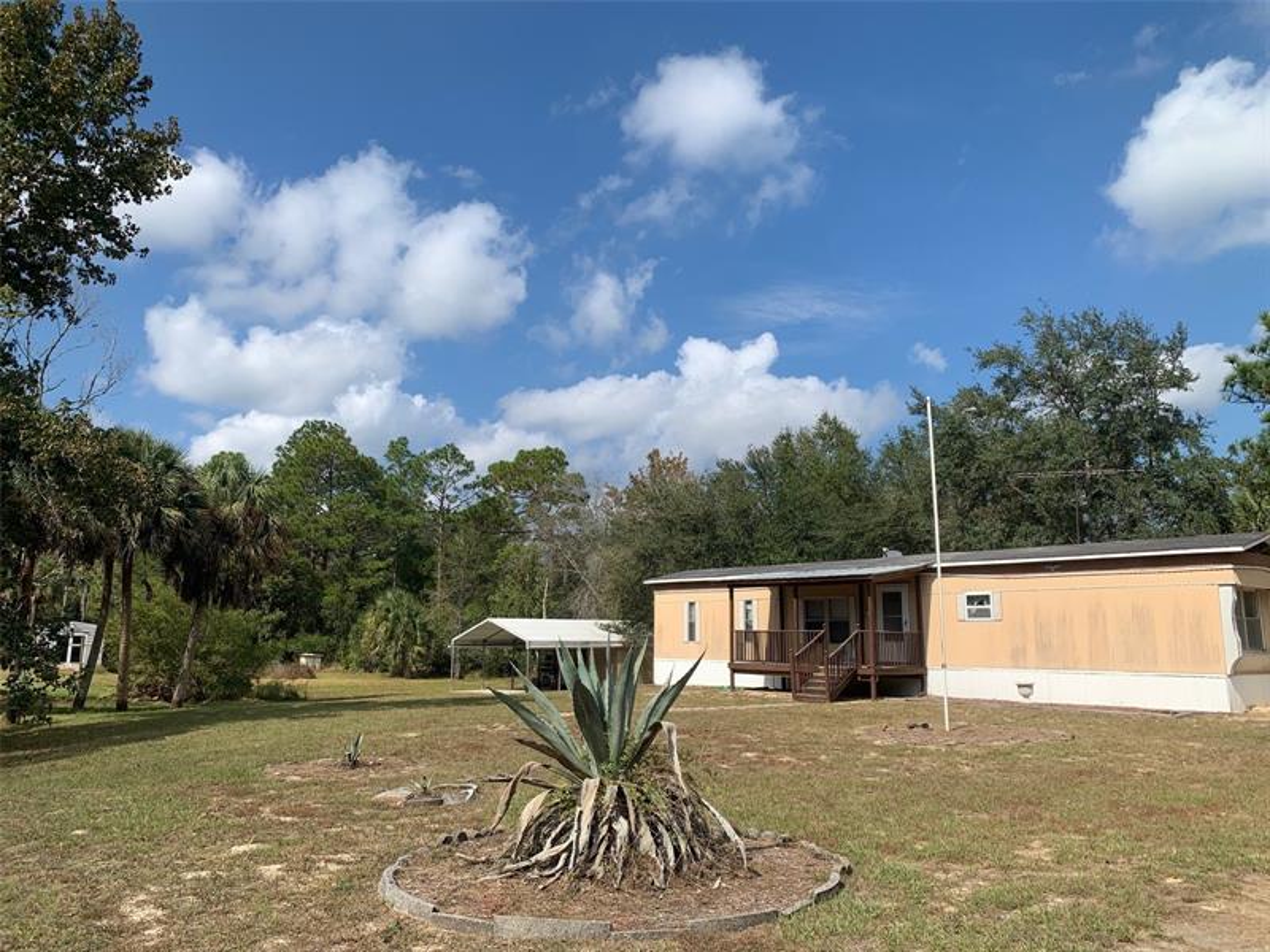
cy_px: 476
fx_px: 954
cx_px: 635
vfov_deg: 53.1
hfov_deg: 67.3
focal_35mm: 26
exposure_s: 1/2755
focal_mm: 4.25
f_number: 1.8
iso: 25
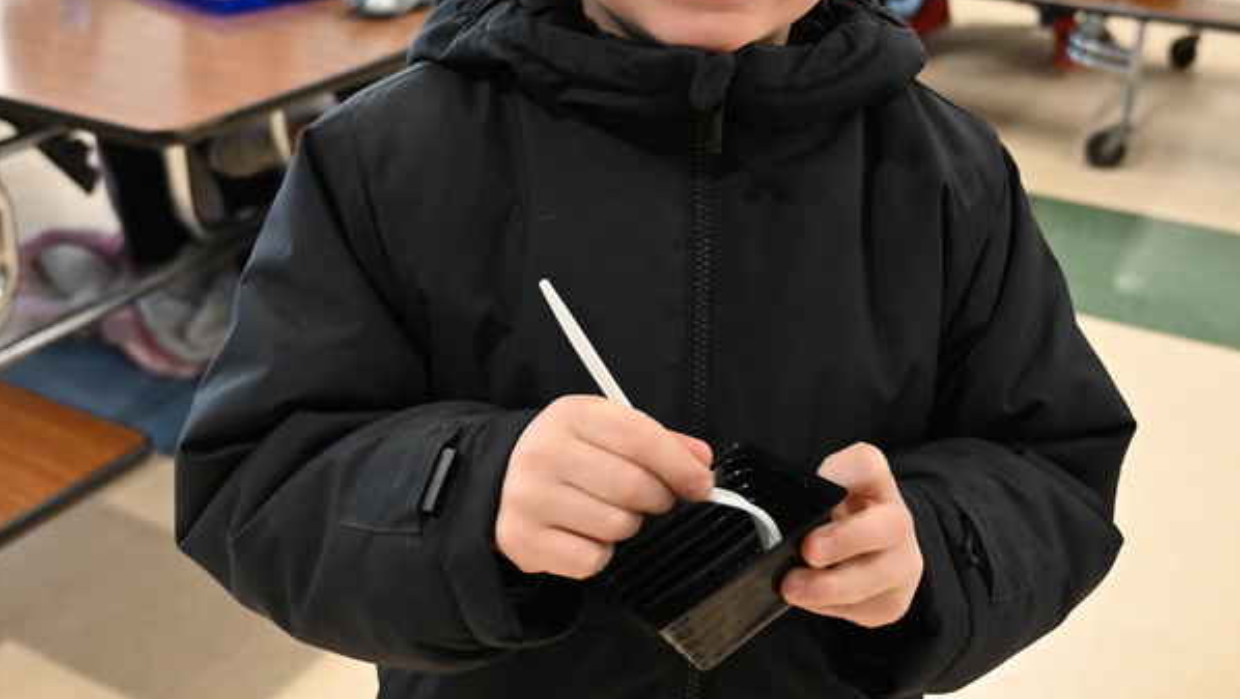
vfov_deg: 27.7
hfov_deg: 47.3
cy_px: 272
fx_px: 1414
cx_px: 631
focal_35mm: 43
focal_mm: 24
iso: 3200
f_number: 4
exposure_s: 1/125
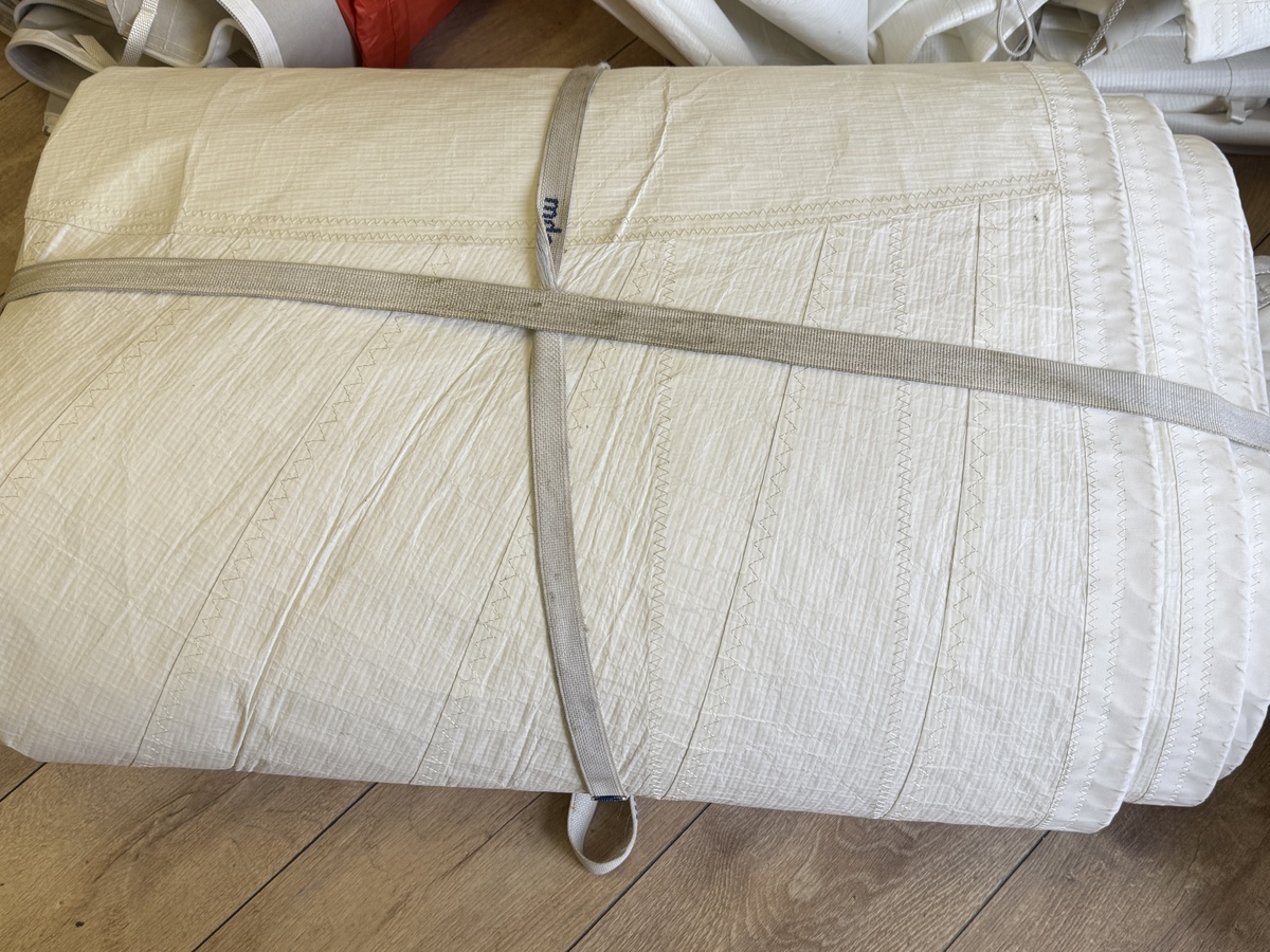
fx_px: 881
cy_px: 476
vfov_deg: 56.8
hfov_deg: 71.6
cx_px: 635
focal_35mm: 24
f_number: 1.78
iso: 64
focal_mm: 6.76
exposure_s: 1/100
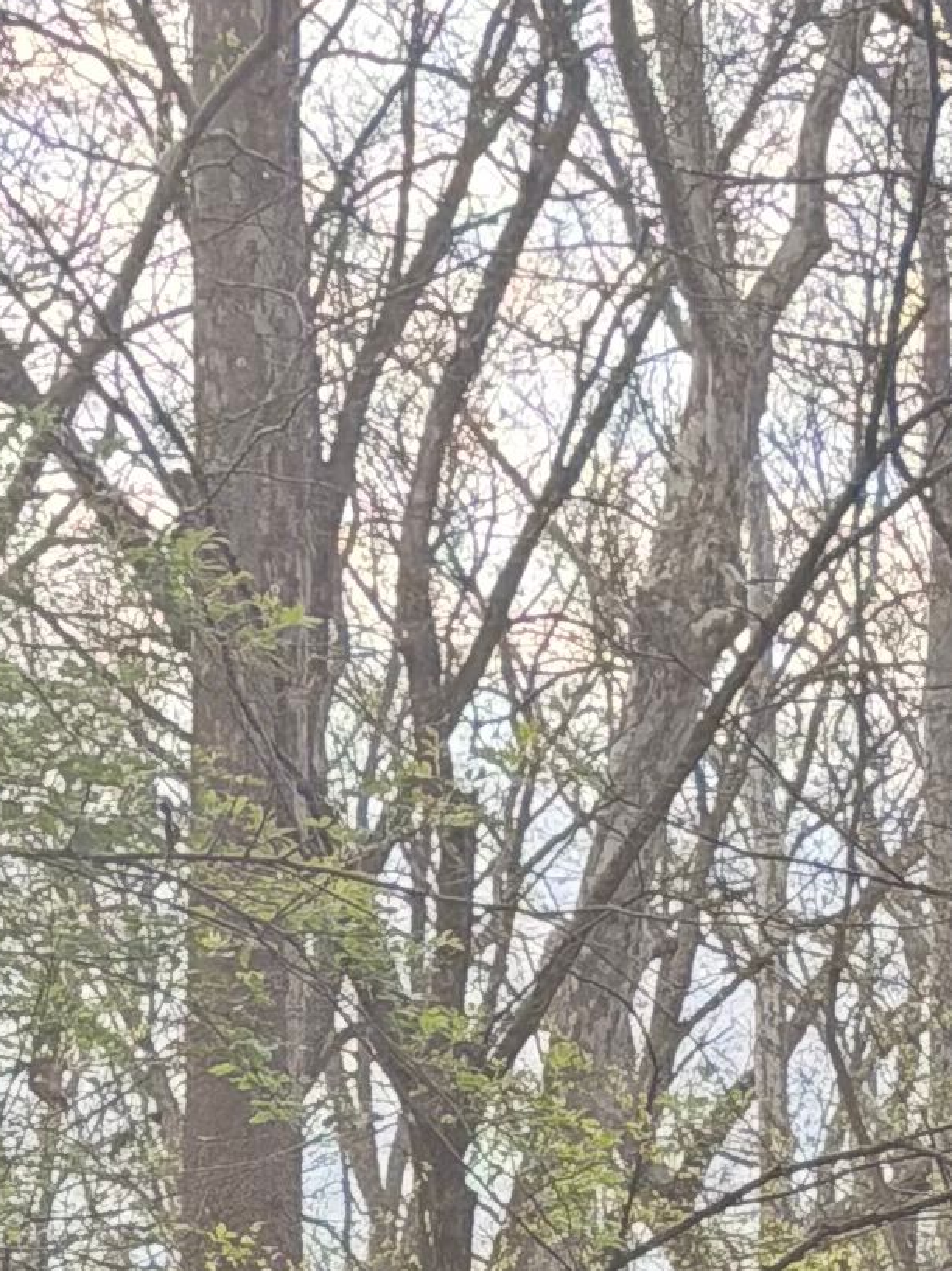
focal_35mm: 237
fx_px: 8697
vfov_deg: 8.0
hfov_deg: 6.2
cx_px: 988
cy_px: 2547
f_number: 1.78
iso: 100
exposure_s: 1/1070
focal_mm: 6.76
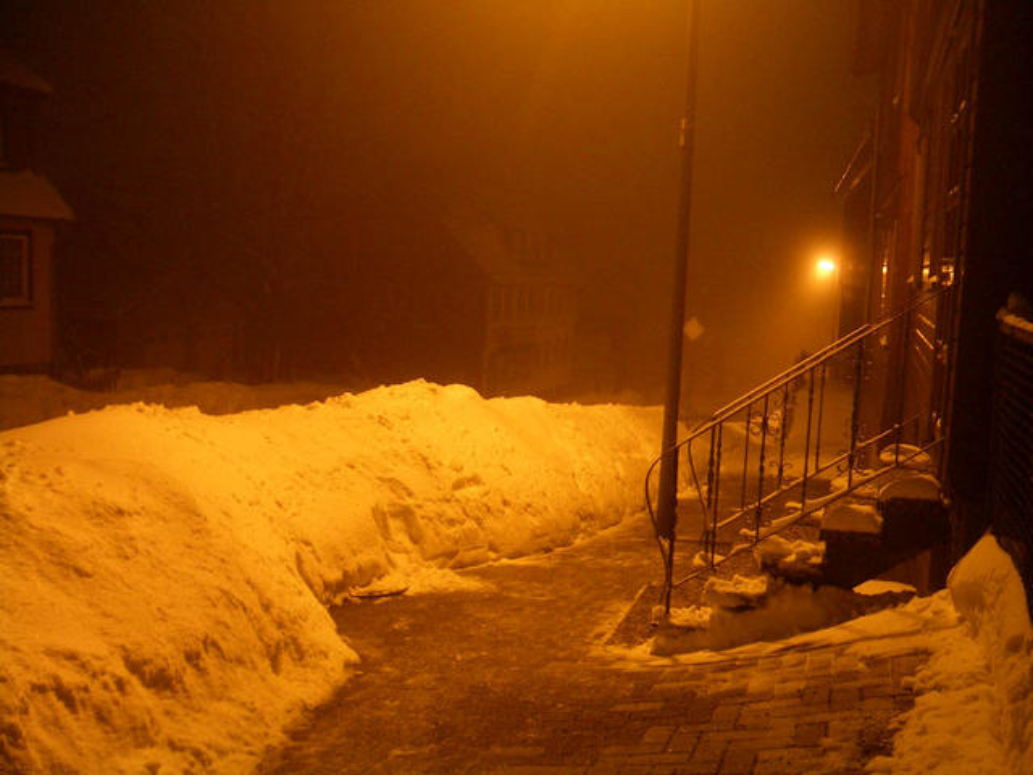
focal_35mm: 35
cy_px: 388
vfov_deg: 40.7
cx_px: 516
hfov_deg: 52.6
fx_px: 1044
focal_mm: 5.8
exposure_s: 1/3.33
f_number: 2.6
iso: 100
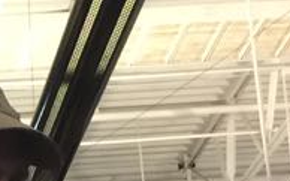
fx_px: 1603
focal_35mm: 203
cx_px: -49
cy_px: 467
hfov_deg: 10.2
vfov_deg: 6.1
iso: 80
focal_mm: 4.15
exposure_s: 1/15
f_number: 2.2
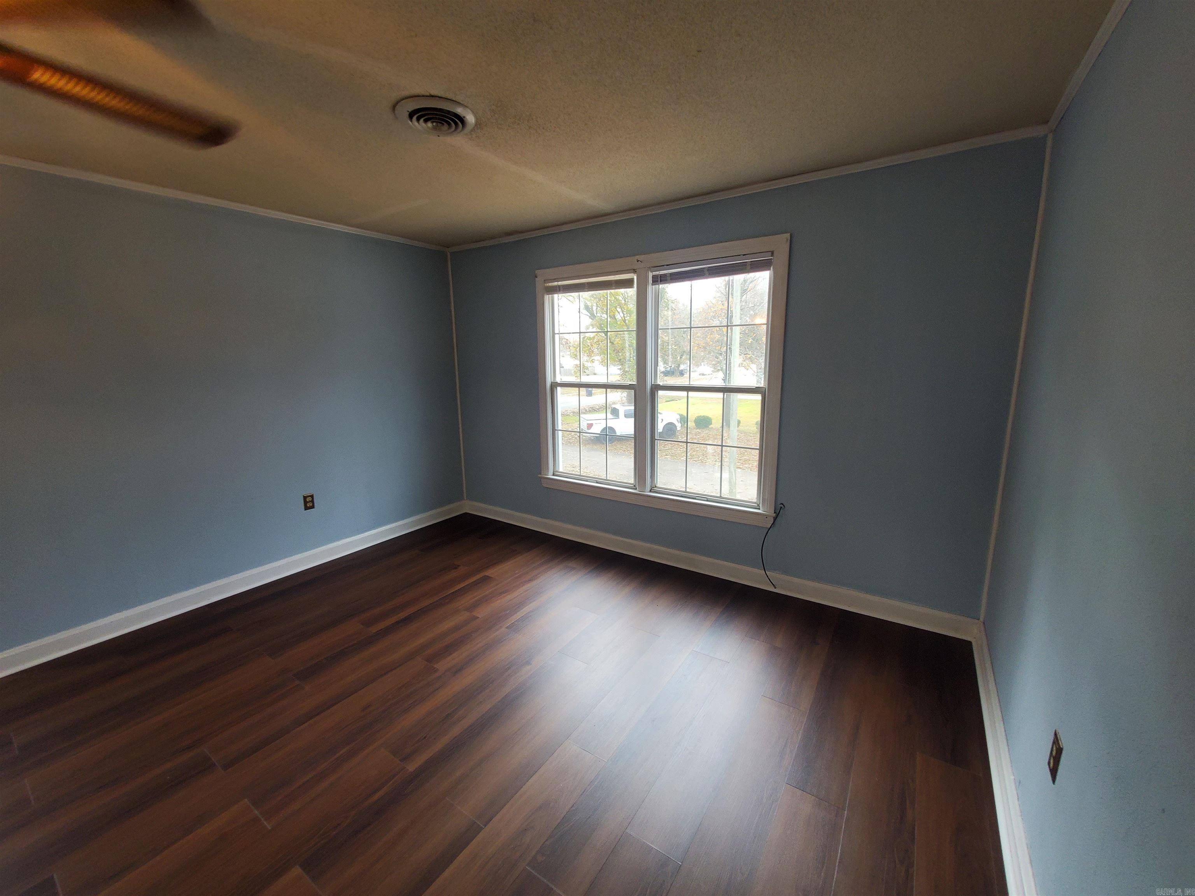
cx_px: 598
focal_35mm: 13
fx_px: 449
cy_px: 448
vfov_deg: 89.9
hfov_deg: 106.2
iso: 100
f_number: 2.2
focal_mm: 1.8
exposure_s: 1/60
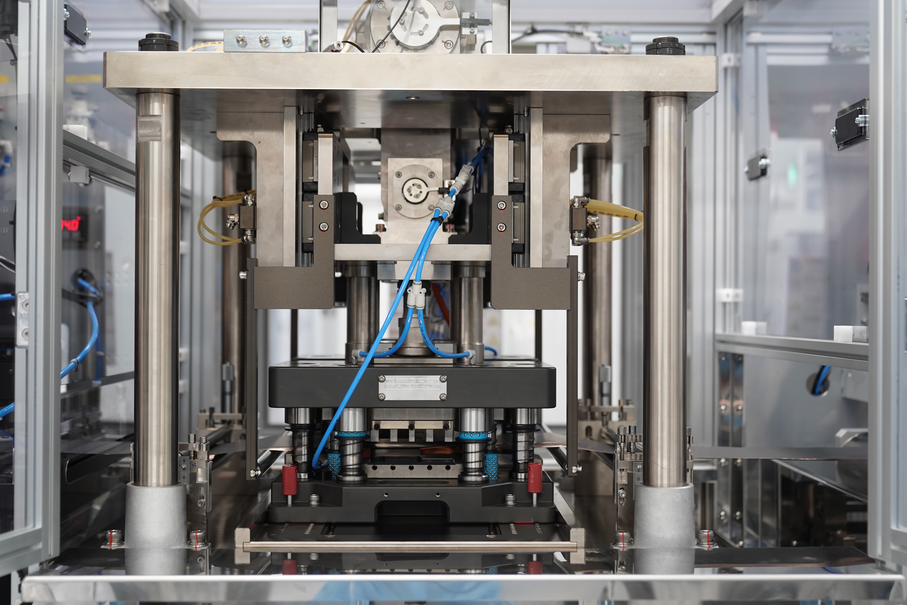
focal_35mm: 48
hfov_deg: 41.1
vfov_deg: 28.1
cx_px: 460
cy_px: 299
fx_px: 1209
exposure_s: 1/80
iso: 800
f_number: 2.8
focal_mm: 47
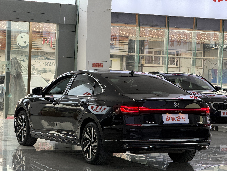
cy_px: 86
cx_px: 114
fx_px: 787
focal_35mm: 120
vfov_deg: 12.3
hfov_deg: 16.4
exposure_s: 1/100
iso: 100
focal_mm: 15.66
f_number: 2.8
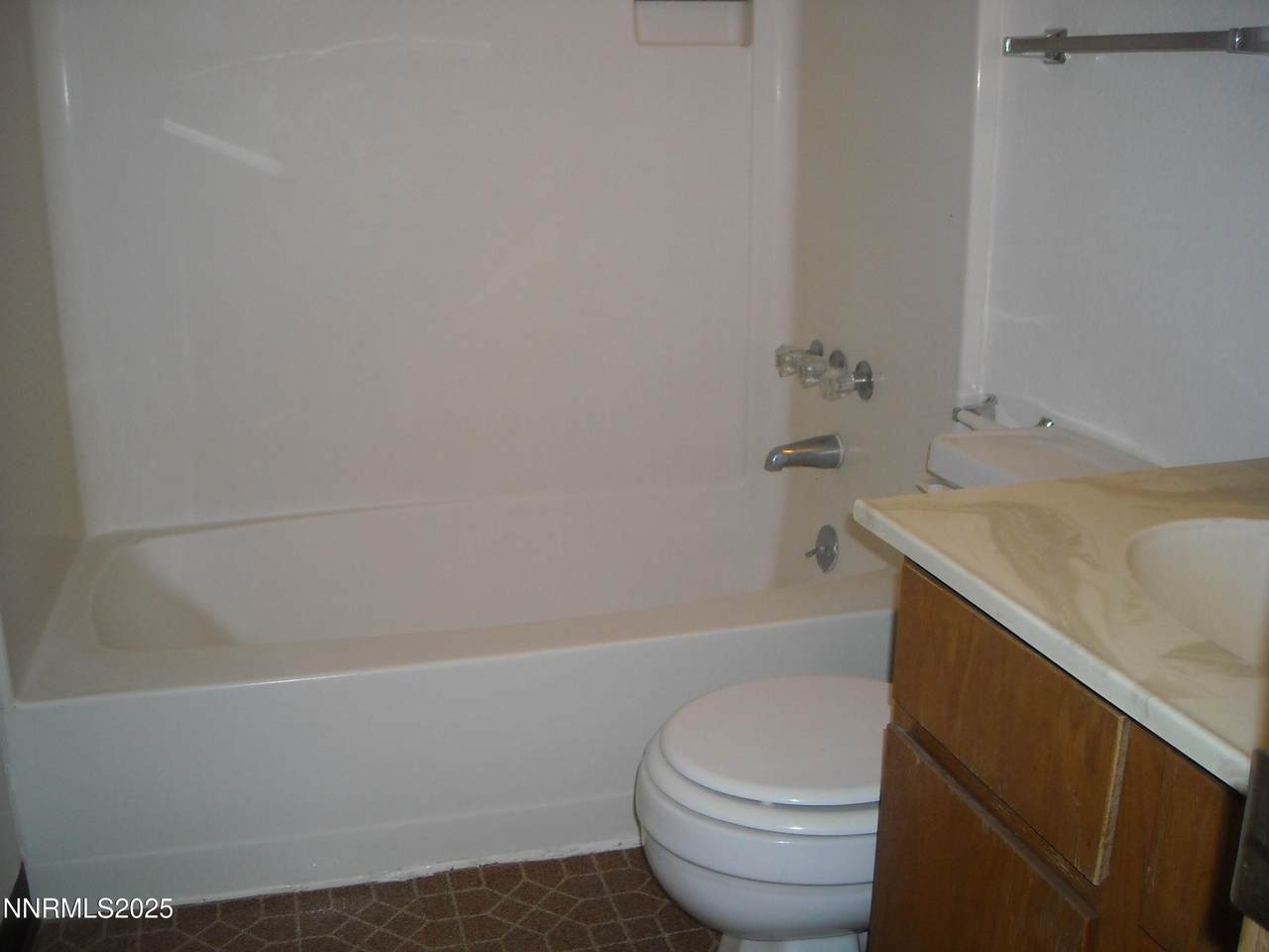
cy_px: 476
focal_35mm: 35
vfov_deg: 40.7
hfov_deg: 52.6
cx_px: 634
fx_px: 1283
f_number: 2.8
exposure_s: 1/60
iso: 200
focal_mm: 5.7
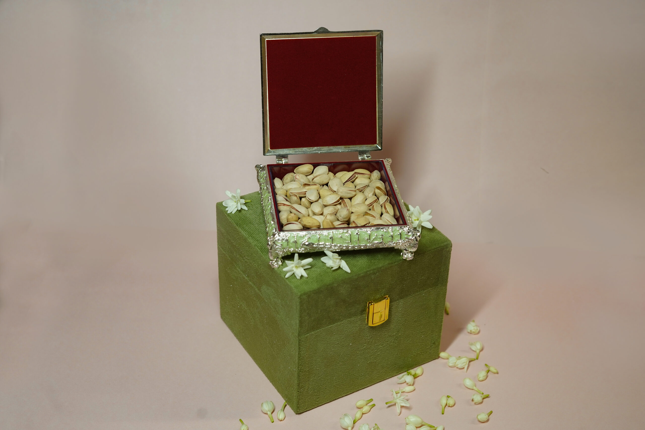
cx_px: 322
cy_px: 215
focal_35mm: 50
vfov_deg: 27.0
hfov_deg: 39.6
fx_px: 896
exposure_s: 1/125
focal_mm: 50
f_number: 4.5
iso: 640
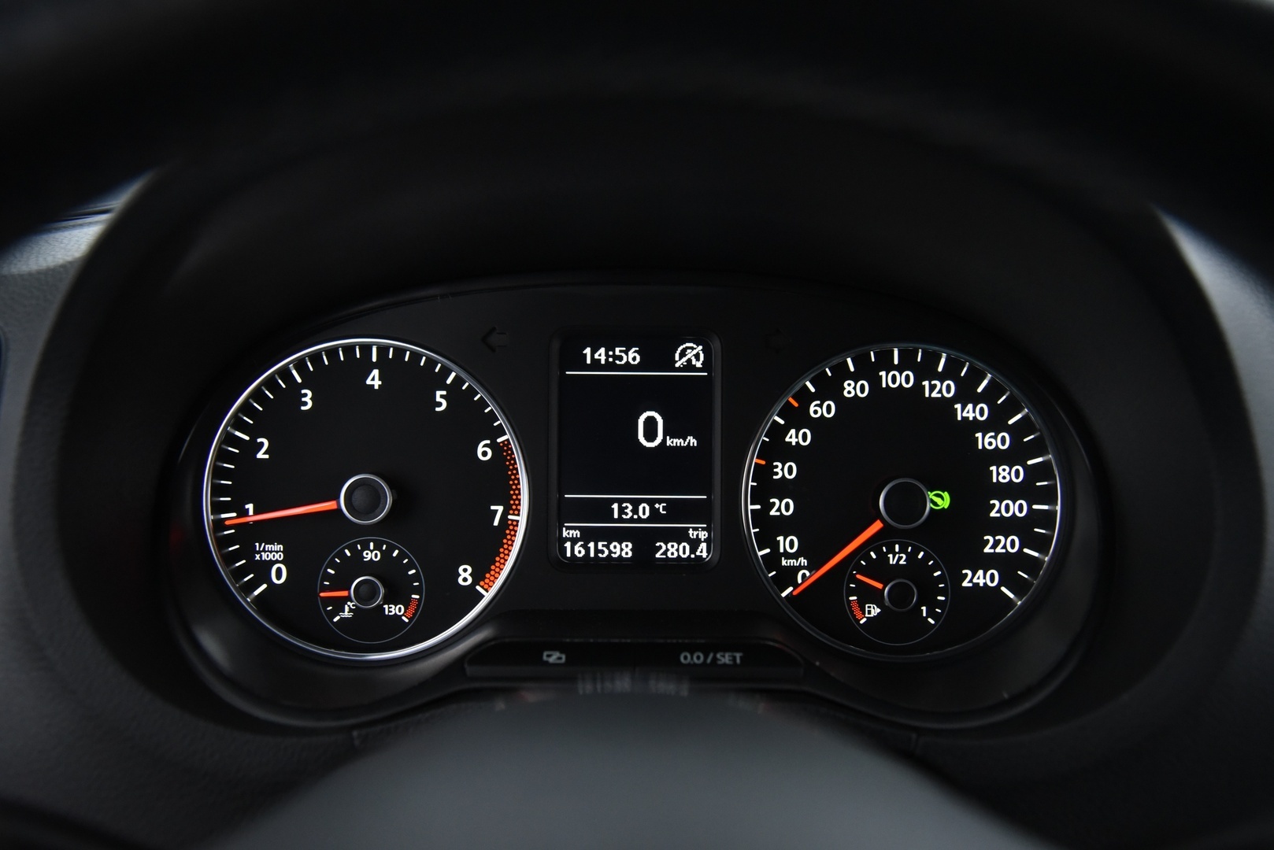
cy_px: 425
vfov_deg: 37.9
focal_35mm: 35
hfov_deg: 54.4
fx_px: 1239
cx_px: 637
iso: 4000
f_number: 4
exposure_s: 1/30
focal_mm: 35
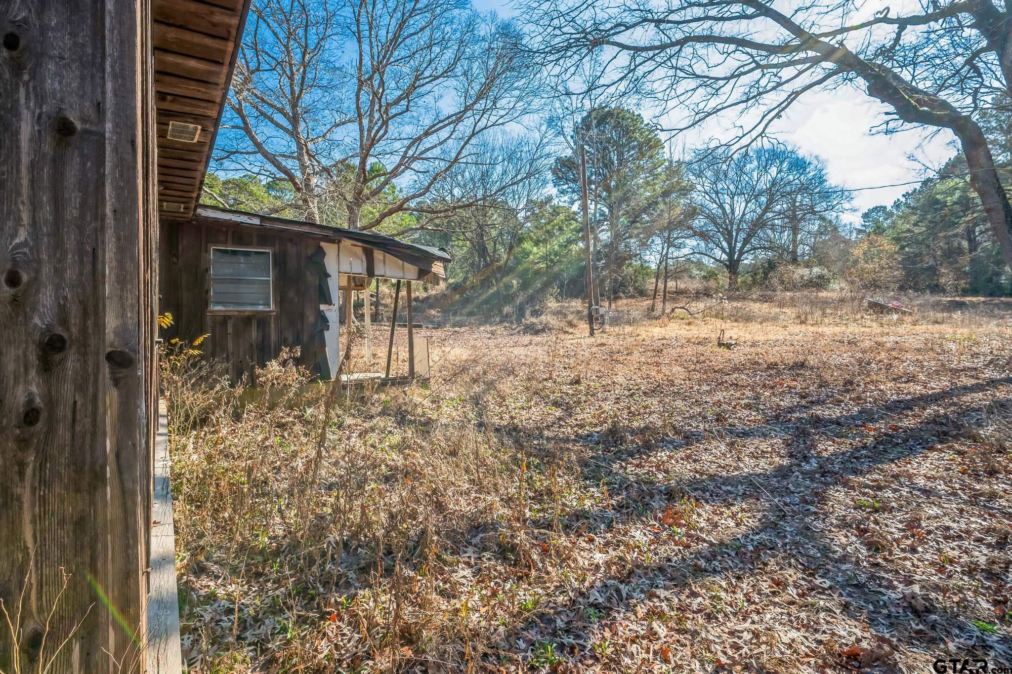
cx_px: 506
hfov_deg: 91.6
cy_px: 337
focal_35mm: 18
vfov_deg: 68.9
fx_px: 492
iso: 200
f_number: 11
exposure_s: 1/100
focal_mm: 17.5
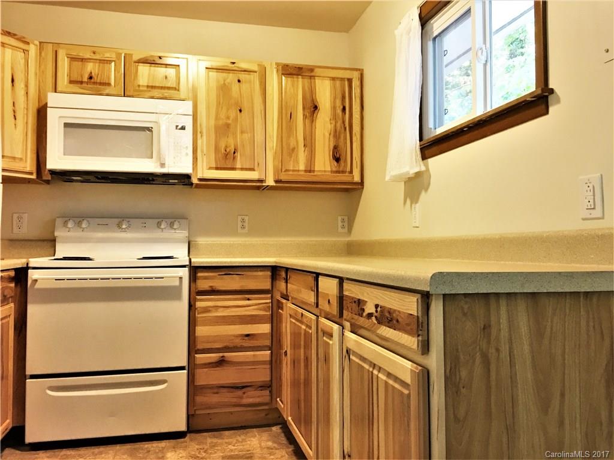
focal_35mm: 29
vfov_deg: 48.2
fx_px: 514
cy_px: 230
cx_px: 307
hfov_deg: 61.7
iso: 80
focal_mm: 4.15
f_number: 2.2
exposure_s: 1/15
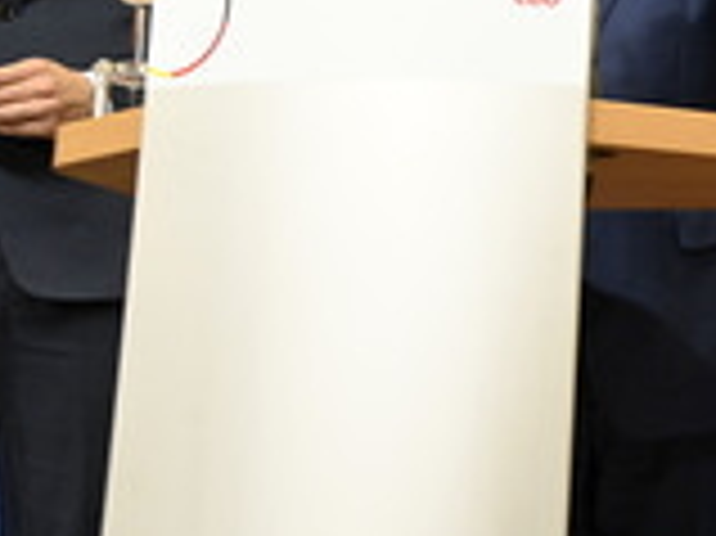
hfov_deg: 13.5
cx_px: 903
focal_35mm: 142
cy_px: -95
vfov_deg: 10.3
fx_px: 2935
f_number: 5.6
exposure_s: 1/320
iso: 4000
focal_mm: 52
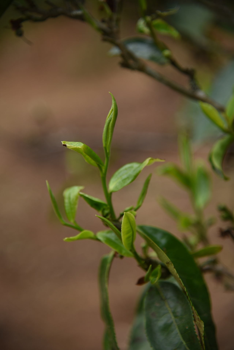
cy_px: 175
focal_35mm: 100
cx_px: 117
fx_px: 974
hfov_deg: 13.7
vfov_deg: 20.4
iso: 100
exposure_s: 1/125
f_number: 4
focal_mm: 100
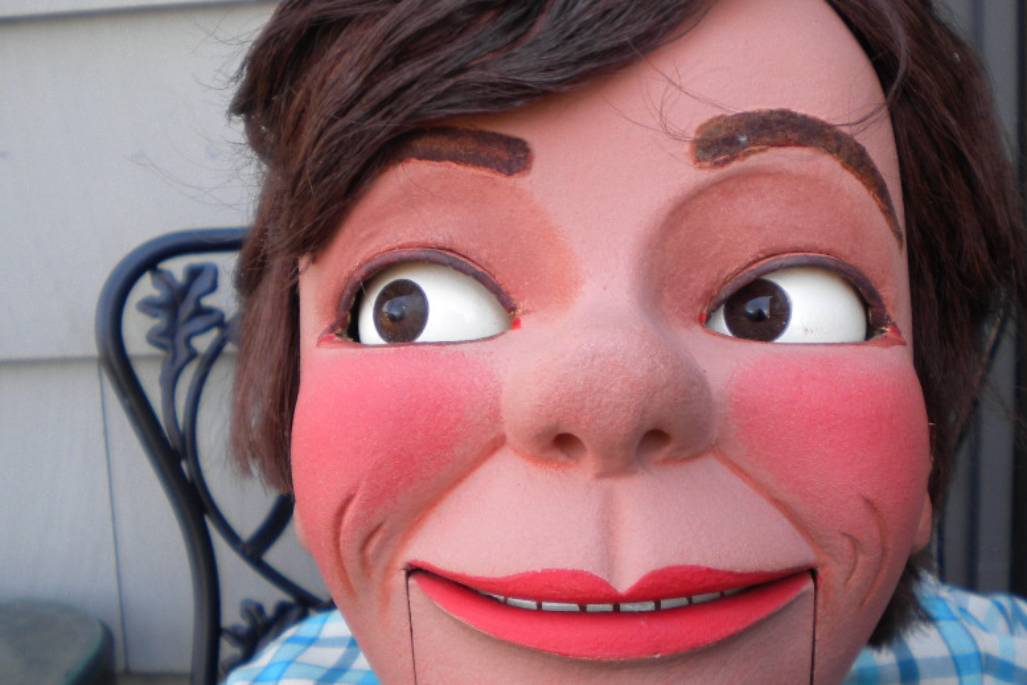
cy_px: 383
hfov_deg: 41.1
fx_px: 1369
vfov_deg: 28.1
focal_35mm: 48
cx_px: 551
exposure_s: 1/70
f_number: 3.1
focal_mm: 6.3
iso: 80
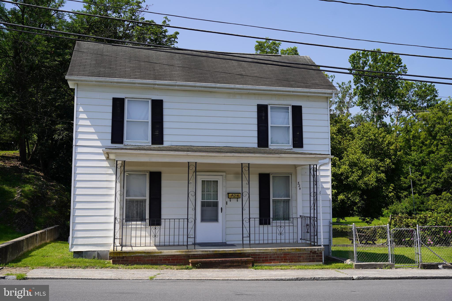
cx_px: 226
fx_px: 468
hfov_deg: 51.5
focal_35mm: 37
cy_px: 150
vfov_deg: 35.7
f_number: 5
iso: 100
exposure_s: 1/500
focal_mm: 37.3
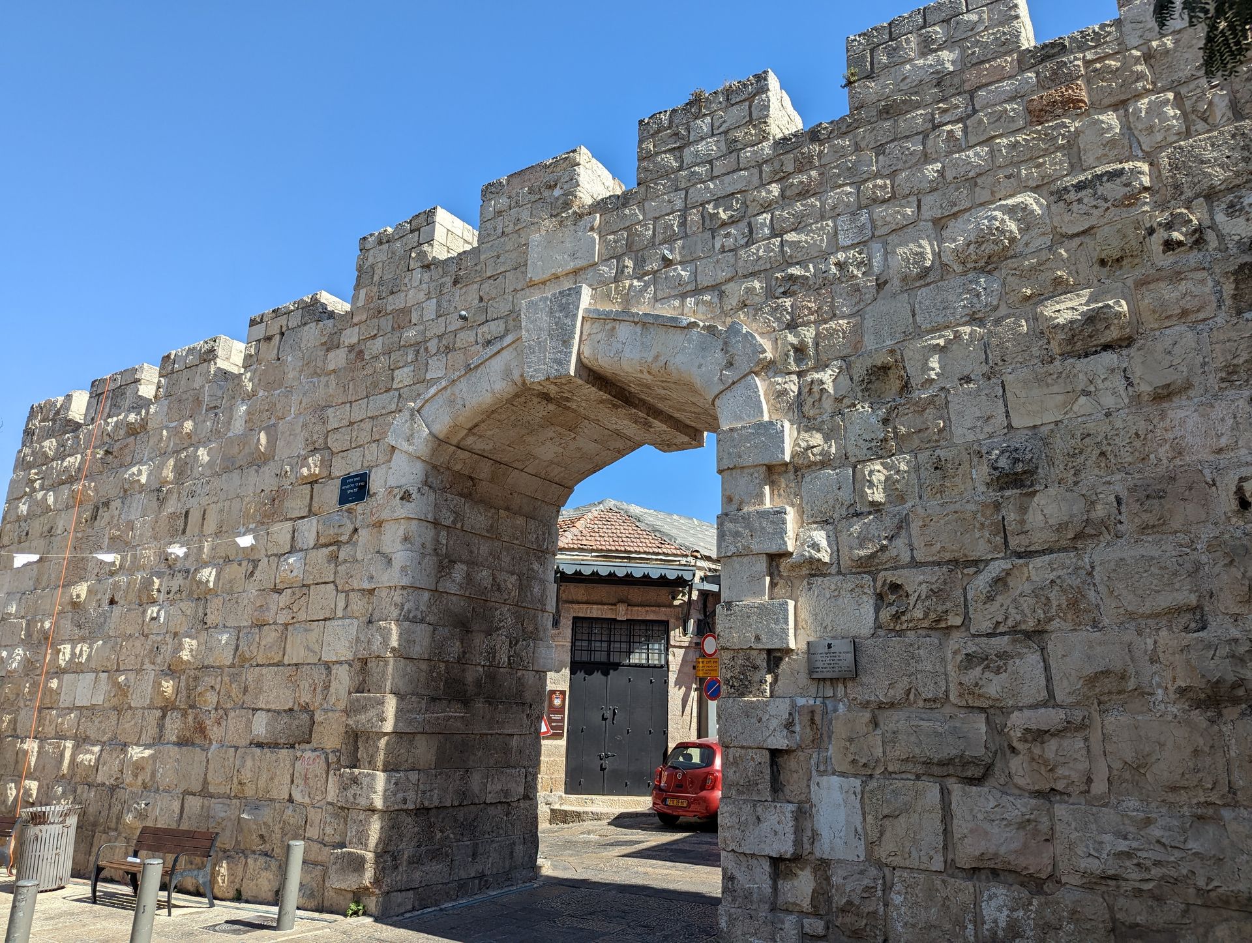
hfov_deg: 71.5
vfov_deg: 56.9
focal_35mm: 24
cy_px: 472
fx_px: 869
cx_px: 626
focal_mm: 6.81
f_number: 1.85
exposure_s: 1/1742
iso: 40
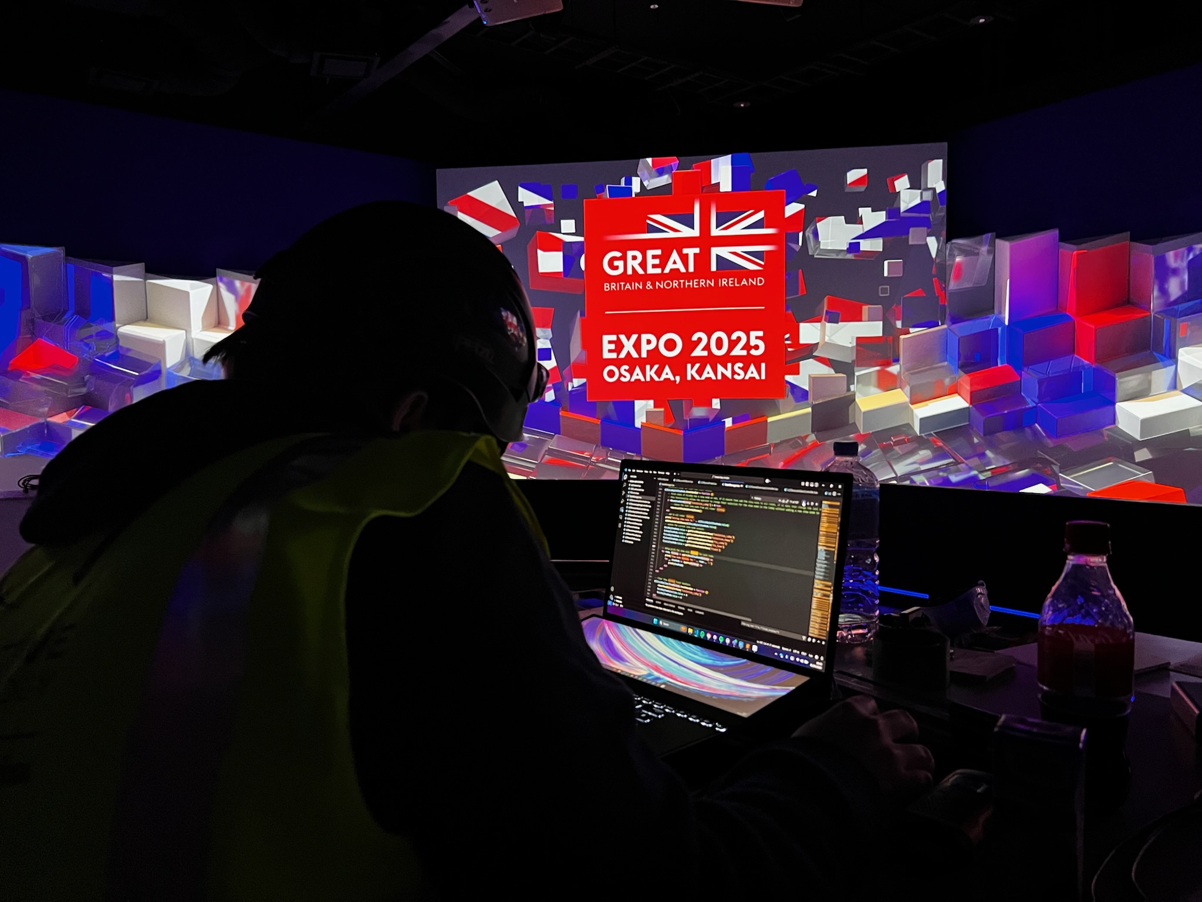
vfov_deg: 53.1
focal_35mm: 26
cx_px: 601
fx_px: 903
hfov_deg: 67.3
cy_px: 451
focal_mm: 5.7
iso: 500
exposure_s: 1/60
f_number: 1.5
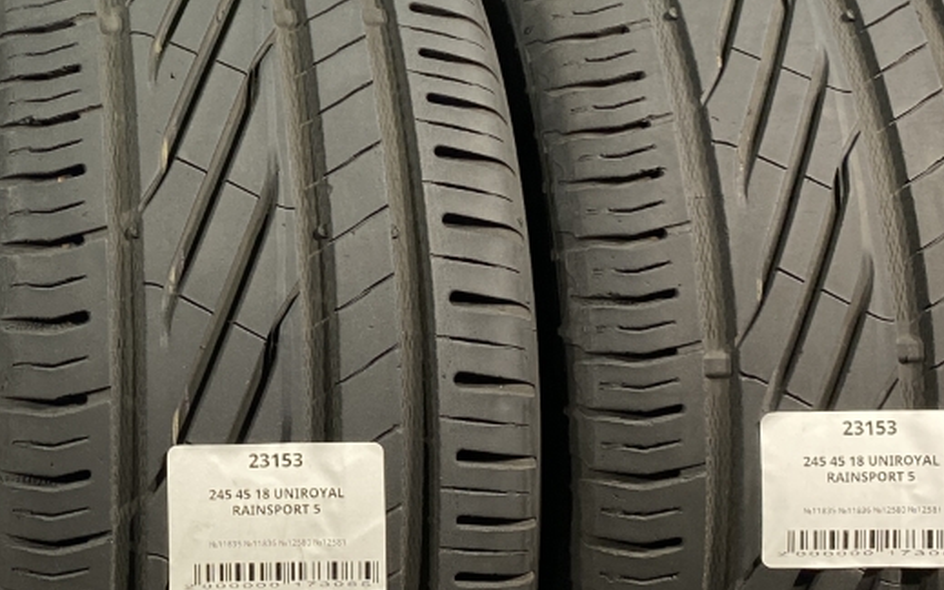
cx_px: -29
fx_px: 1749
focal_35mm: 68
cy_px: 146
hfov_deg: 28.1
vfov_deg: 19.0
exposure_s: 1/100
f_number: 1.8
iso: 80
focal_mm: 4.25
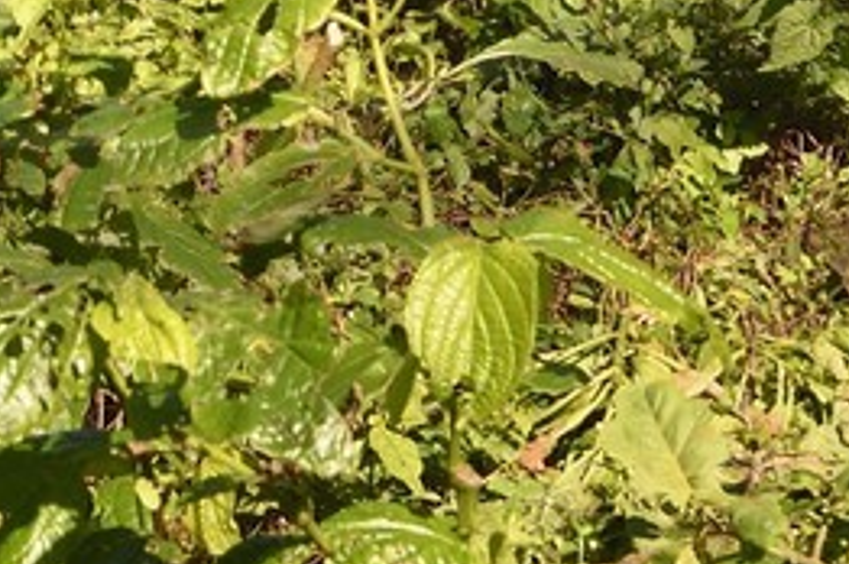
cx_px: 42
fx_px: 4310
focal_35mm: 183
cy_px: -1040
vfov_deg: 6.8
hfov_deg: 11.2
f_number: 13
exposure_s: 1/250
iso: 200
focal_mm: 30
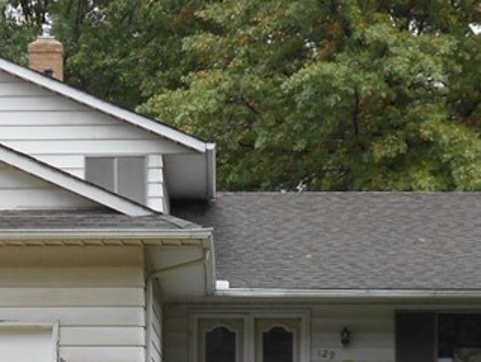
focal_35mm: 125
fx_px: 1739
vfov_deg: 11.8
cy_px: 347
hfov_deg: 15.7
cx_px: 146
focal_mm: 6.7
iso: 80
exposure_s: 1/80
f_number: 3.9
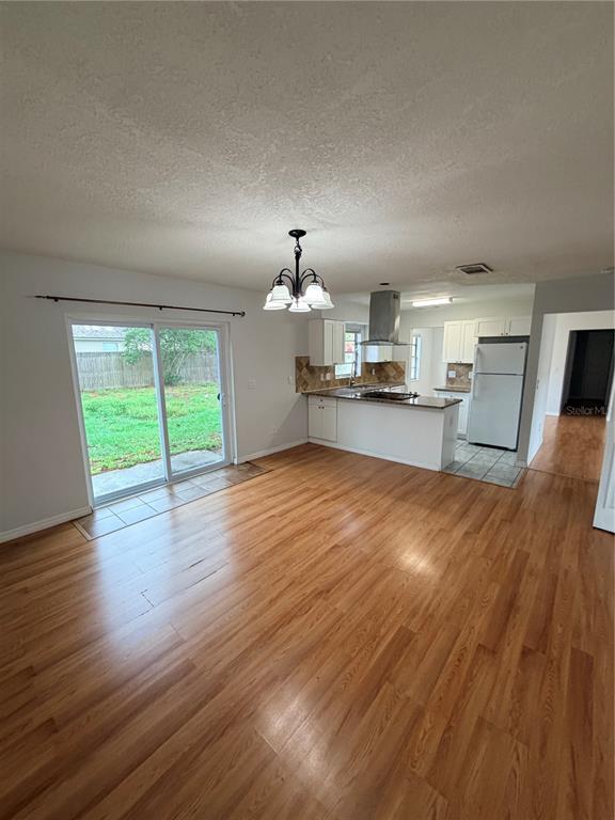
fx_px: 332
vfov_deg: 102.1
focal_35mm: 14
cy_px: 410
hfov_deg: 85.7
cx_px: 308
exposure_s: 1/120
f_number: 2.2
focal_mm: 2.22
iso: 250
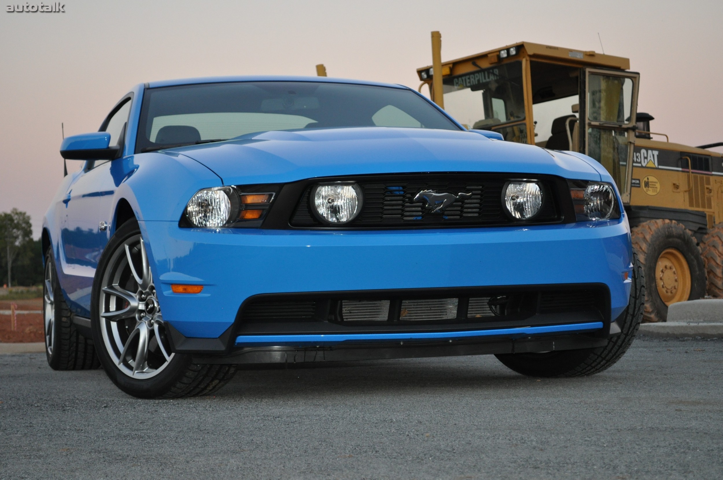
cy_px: 240
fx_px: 1655
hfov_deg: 24.6
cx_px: 362
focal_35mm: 82
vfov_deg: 16.5
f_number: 5.6
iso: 800
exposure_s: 1/80
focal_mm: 55
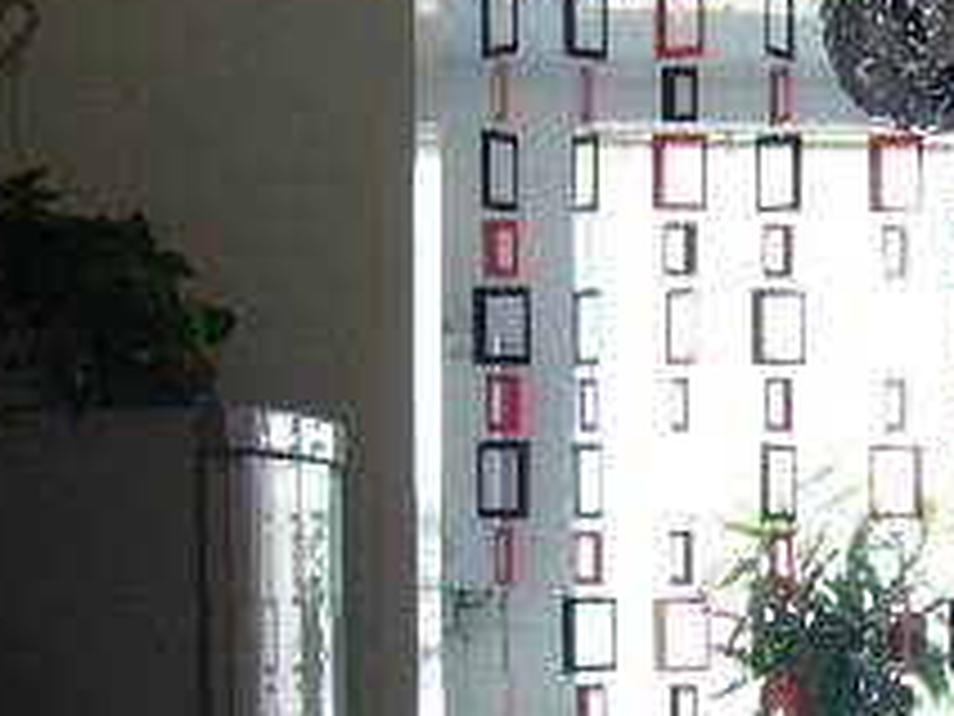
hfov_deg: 15.8
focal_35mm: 121
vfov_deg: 11.9
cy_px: 941
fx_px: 3335
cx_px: 1084
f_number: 2.8
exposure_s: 1/15
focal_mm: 4.7
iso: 100
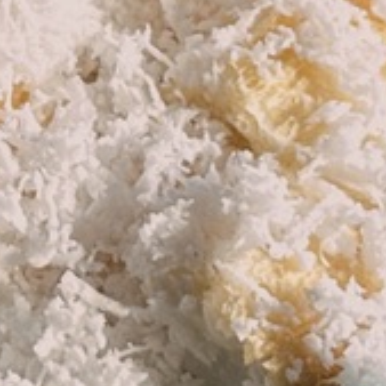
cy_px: -23
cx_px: -180
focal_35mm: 257
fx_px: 3242
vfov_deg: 6.8
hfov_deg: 6.7
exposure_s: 1/121
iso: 80
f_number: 1.78
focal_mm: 6.76
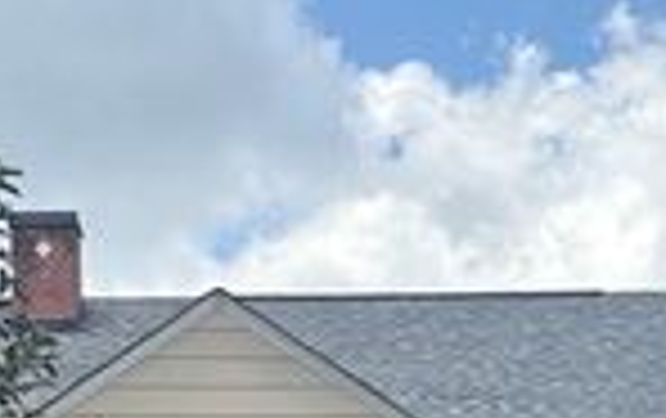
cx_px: 261
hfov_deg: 22.2
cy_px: 762
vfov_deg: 12.8
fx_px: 1691
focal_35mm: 93
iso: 64
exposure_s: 1/2012
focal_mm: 5.96
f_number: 1.6
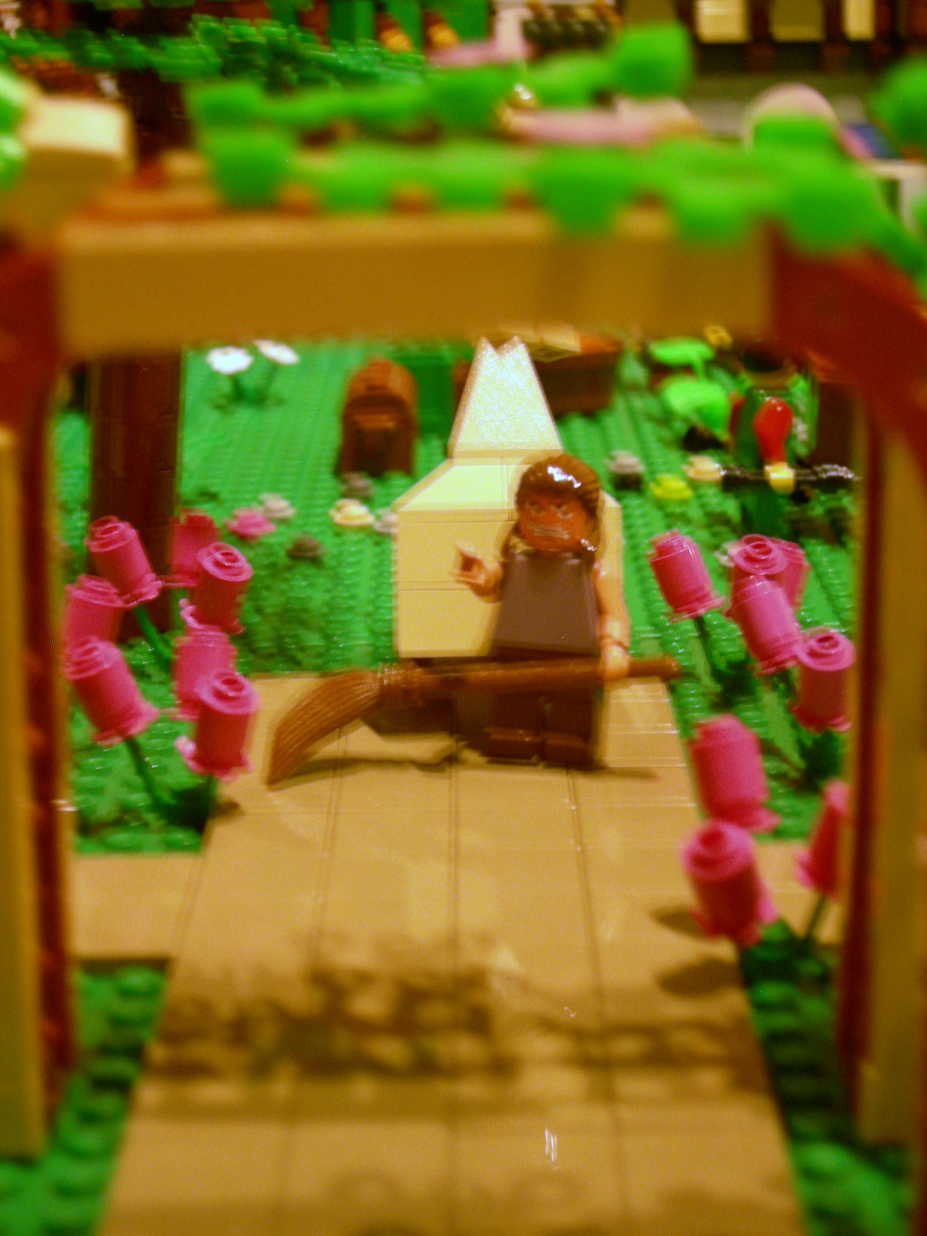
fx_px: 2643
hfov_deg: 19.9
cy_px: 618
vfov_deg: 26.3
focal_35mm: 74
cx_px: 464
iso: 200
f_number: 3.8
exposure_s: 1/3.5
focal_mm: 15.5
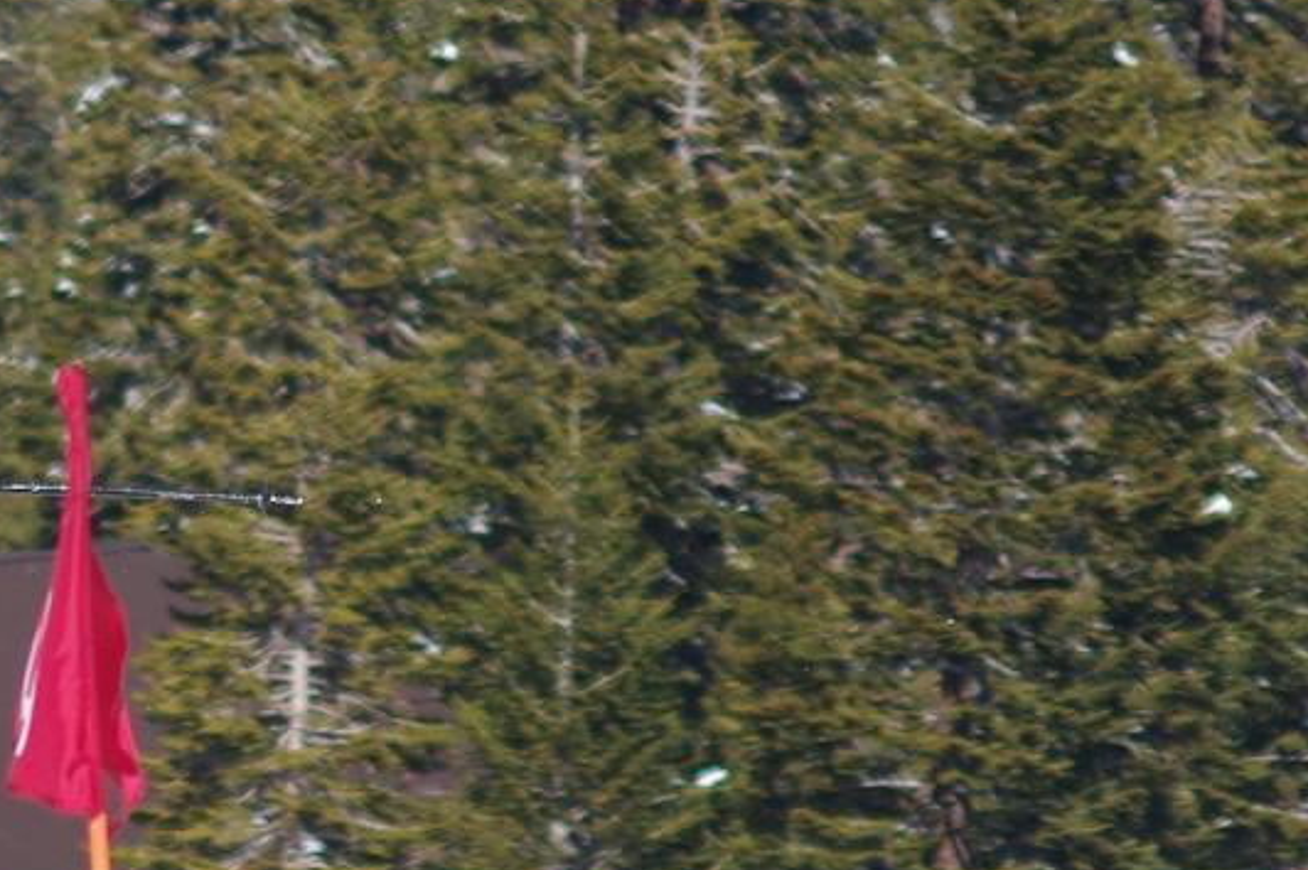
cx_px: -381
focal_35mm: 856
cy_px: 612
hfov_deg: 2.4
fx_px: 31081
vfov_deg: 1.6
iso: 100
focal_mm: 130
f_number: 5.6
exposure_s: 1/750
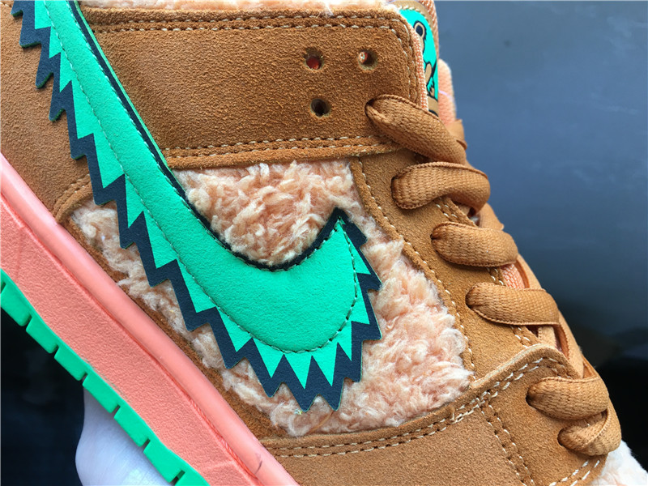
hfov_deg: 61.7
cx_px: 324
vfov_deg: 48.2
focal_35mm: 29
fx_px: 543
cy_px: 243
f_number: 2.2
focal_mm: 4.15
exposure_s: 1/33
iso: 25
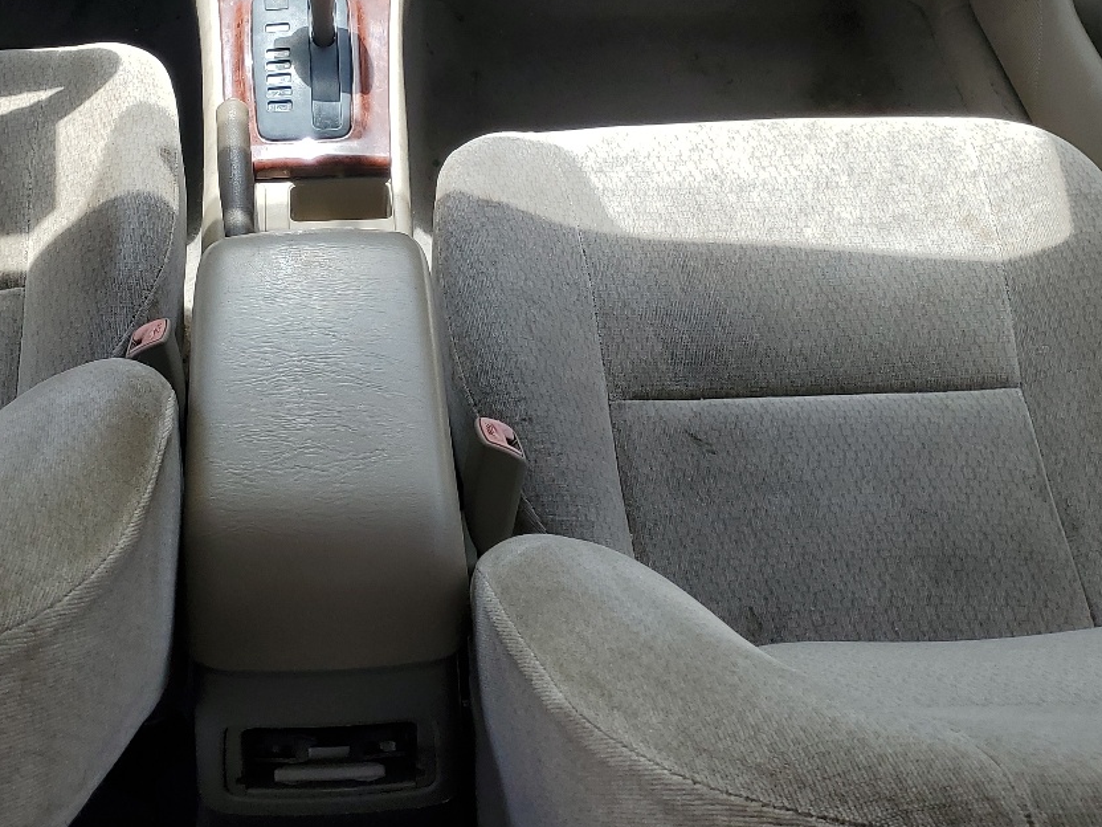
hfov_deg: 37.7
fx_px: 1592
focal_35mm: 50
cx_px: 344
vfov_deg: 28.2
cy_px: 113
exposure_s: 1/1000
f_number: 1.5
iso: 50
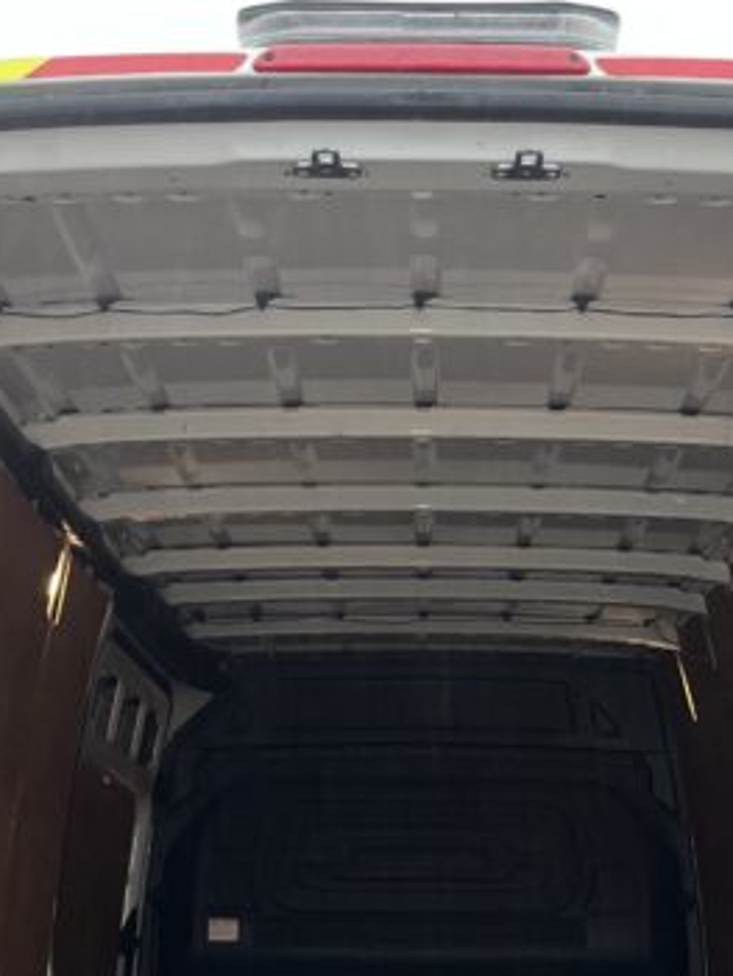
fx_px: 2143
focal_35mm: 76
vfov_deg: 23.9
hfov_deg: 19.4
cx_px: 387
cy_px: 1082
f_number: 1.6
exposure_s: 1/105
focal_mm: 5.1
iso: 125
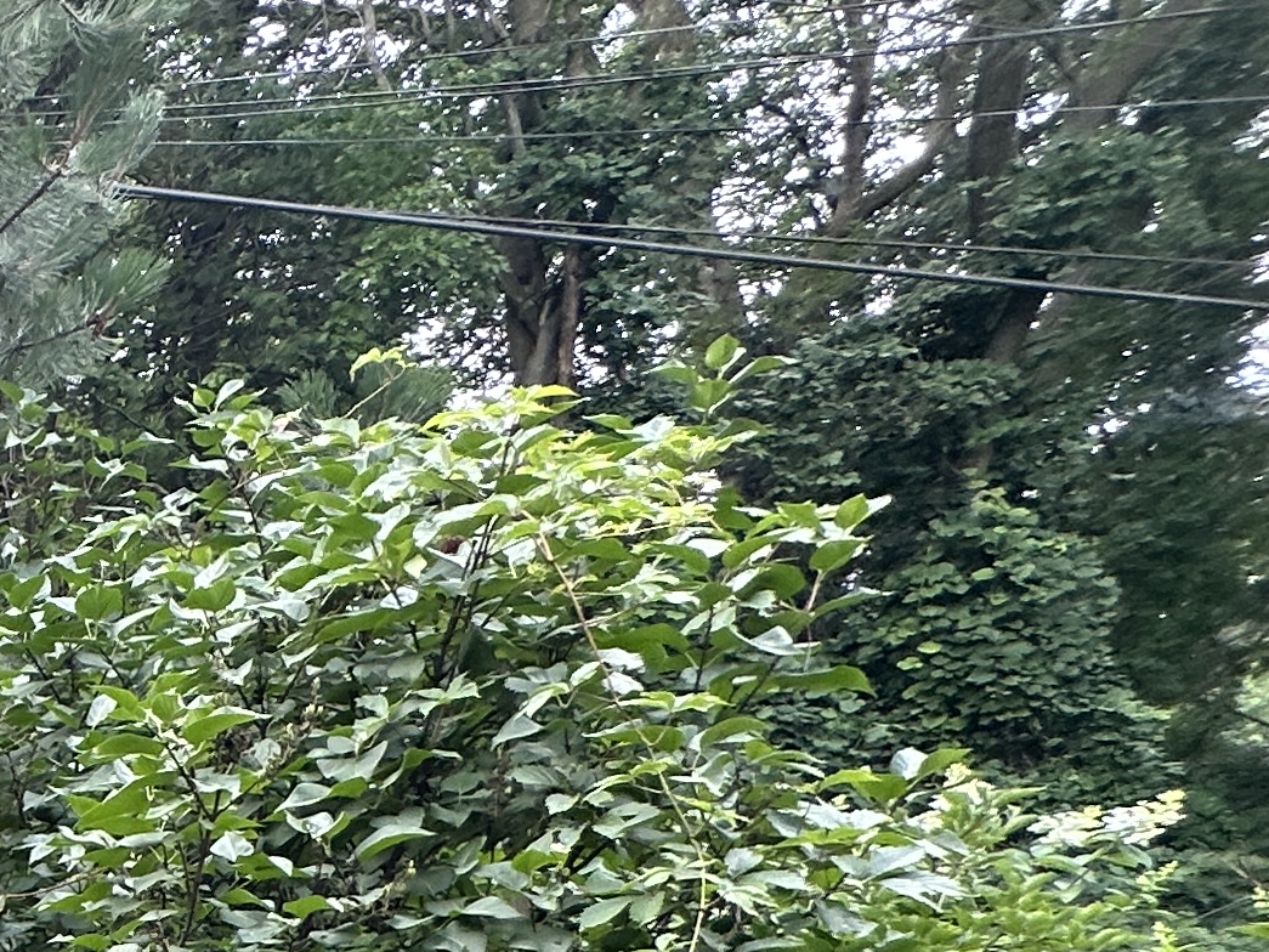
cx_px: -1076
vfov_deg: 23.8
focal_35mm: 54
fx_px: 1980
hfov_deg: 21.3
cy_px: 1232
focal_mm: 2.22
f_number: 2.2
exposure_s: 1/99
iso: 50
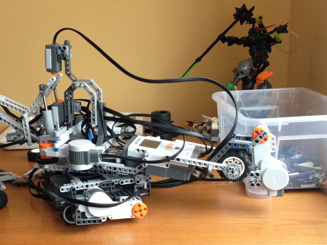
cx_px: 100
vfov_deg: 26.5
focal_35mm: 55
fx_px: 520
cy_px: 148
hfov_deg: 34.5
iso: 320
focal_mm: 4.13
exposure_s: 1/20
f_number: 2.4
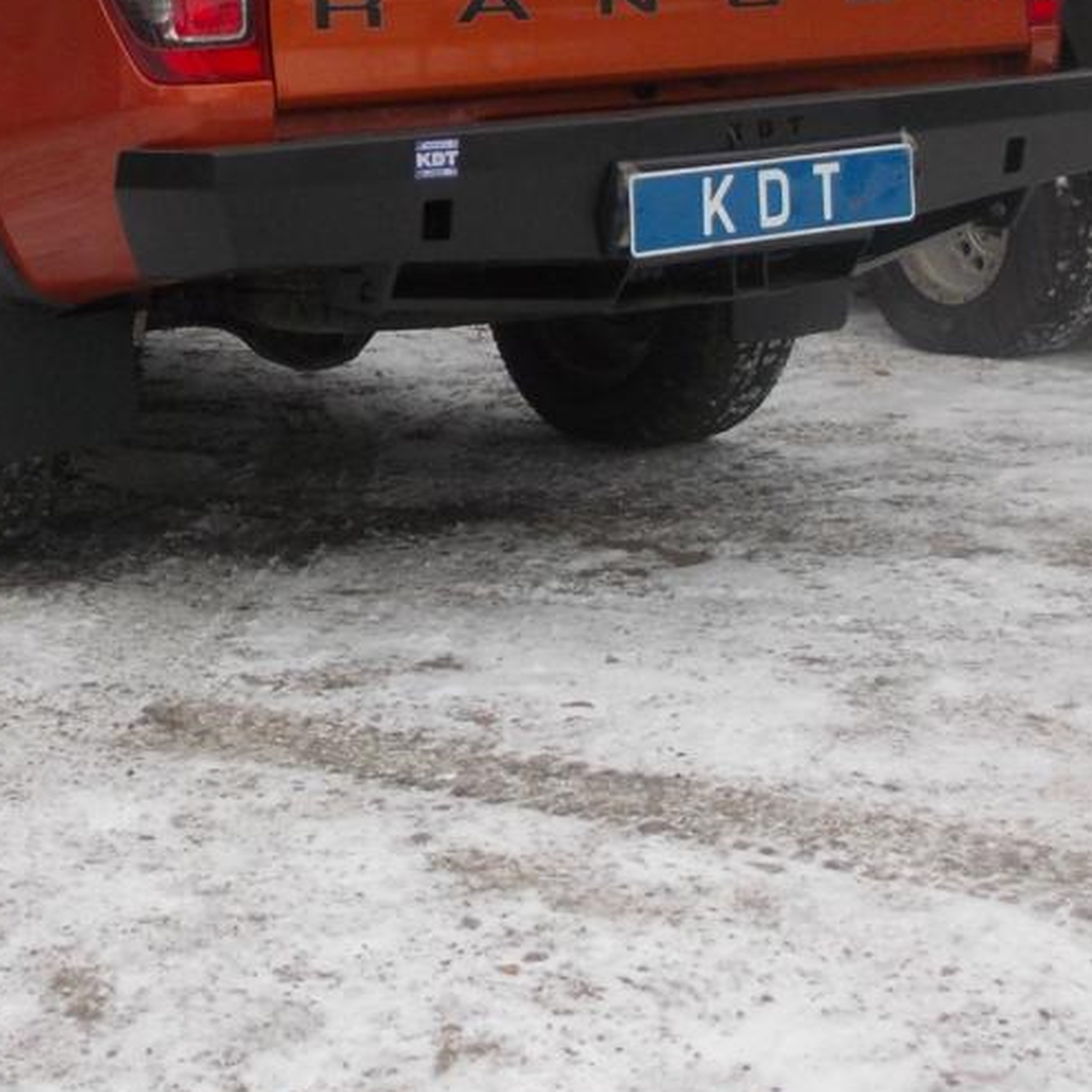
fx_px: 2141
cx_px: 268
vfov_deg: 28.3
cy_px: 305
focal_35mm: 60
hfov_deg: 28.2
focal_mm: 4
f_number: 2.7
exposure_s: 1/250
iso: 100
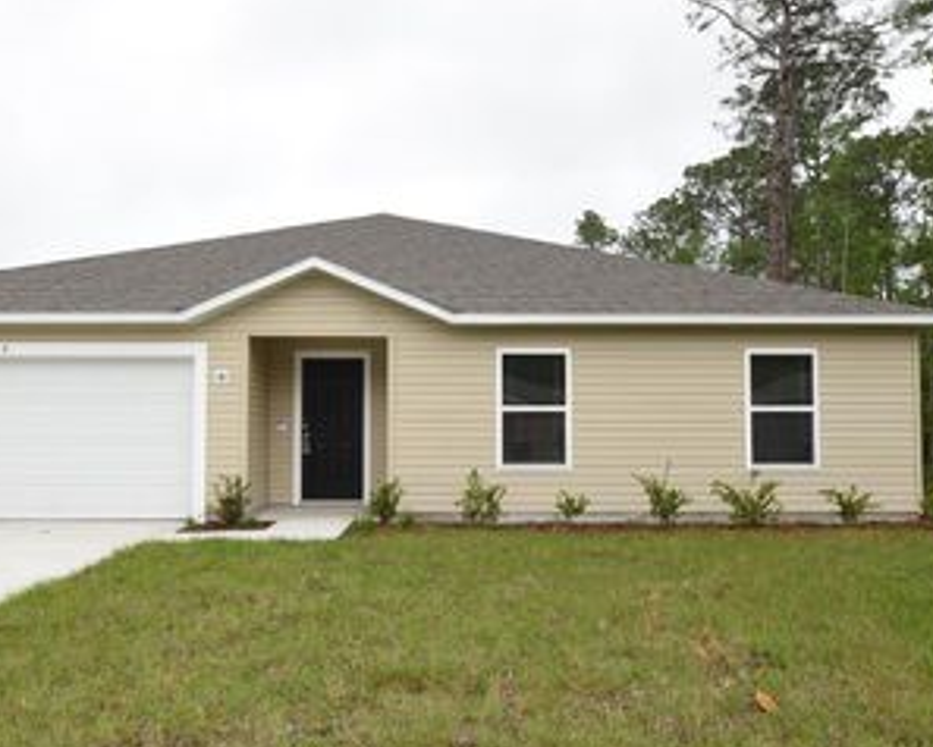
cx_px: 459
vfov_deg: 47.4
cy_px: 384
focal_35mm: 31
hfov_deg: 57.5
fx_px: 851
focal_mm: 13
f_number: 6.3
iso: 100
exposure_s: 1/160
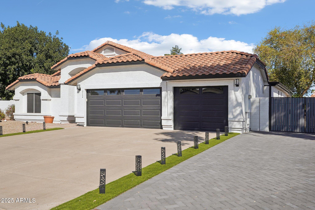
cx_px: 158
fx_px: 289
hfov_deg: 57.2
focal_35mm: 33
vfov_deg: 40.0
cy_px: 105
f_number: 8
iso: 400
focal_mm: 33
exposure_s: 1/1600
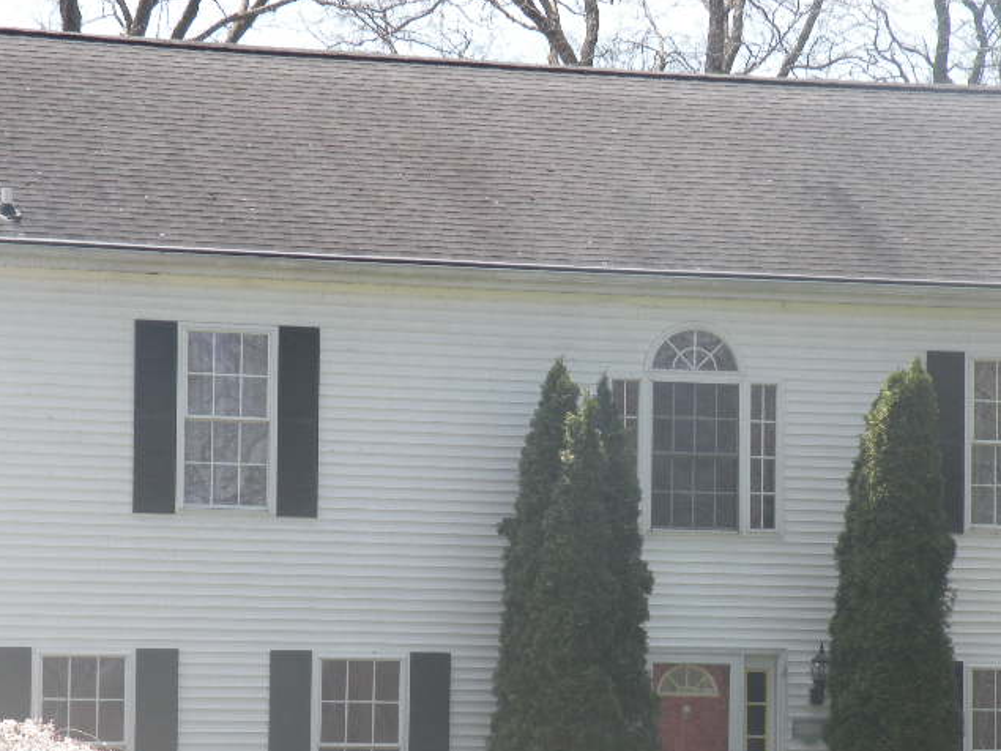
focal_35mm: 163
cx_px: 675
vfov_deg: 9.1
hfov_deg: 12.1
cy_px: 547
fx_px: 4713
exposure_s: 1/158
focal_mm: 17.9
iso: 64
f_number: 5
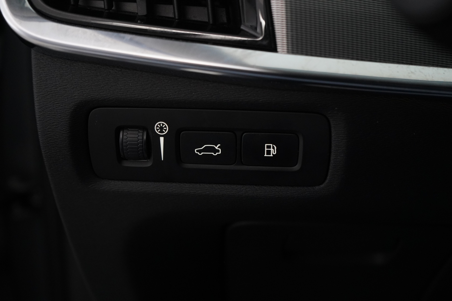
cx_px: 226
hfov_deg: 39.6
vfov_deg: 27.0
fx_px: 628
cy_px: 150
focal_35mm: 50
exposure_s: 1/60
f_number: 4.5
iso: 4000
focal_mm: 50
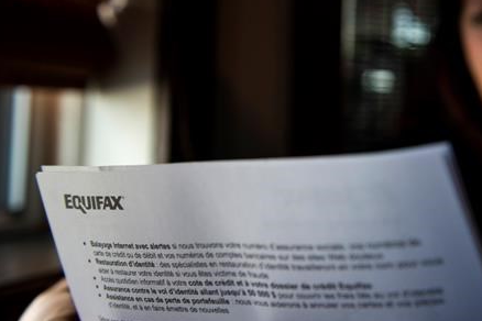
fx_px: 696
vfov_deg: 25.7
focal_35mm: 52
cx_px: 353
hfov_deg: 37.4
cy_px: 87
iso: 800
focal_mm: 35
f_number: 4
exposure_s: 1/250
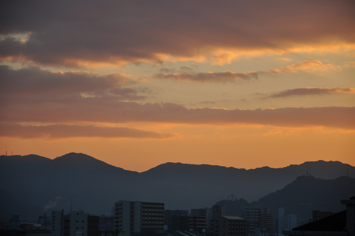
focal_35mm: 158
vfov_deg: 8.7
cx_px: 178
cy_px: 118
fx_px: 1551
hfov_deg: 13.1
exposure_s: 1/500
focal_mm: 105
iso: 200
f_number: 5.6
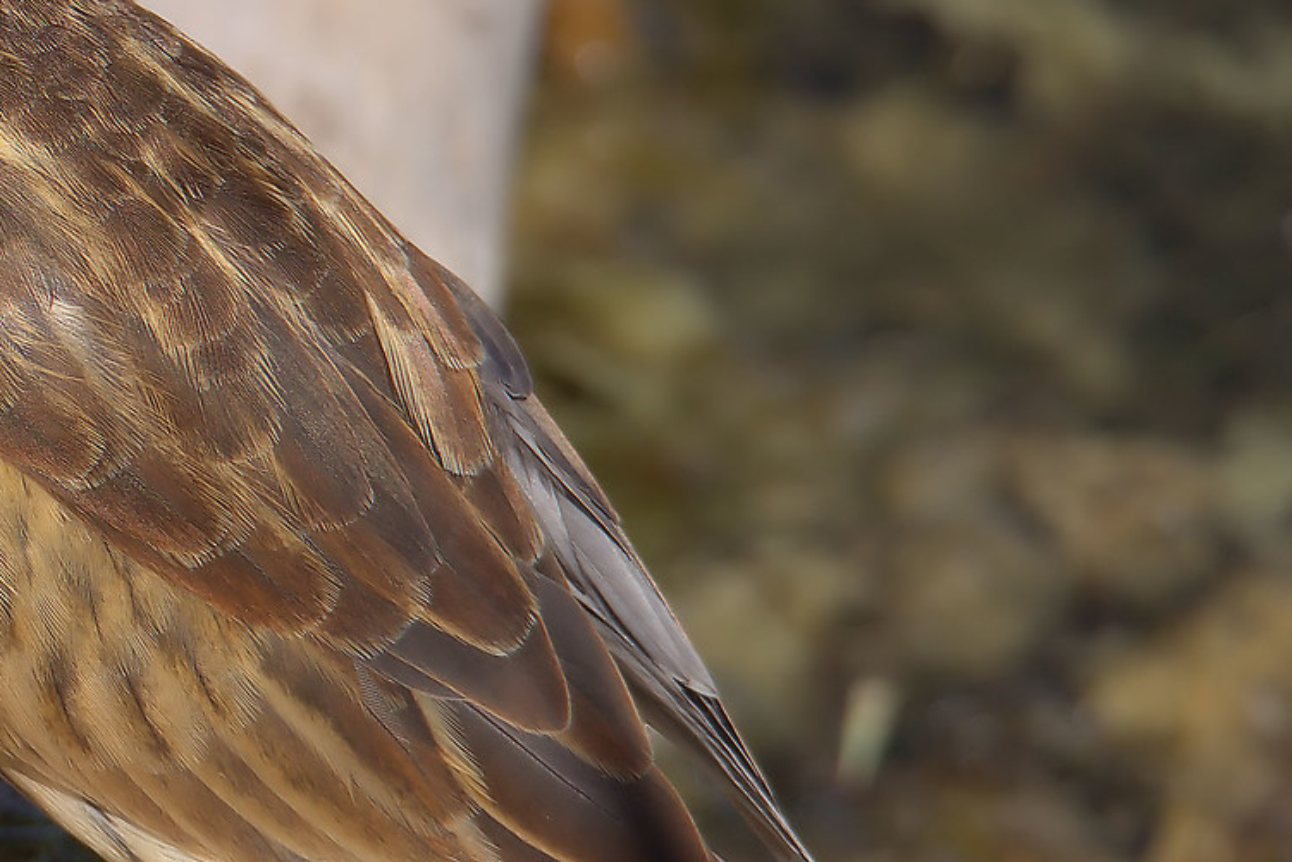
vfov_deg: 0.9
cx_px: -764
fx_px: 52763
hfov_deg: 1.4
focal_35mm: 1470
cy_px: 67
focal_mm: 460
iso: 320
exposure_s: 1/1000
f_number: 8
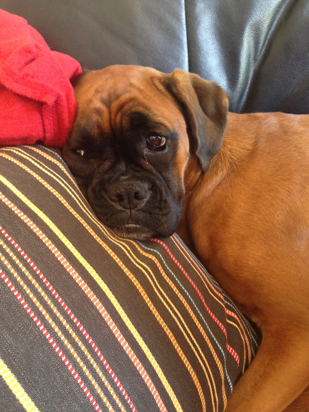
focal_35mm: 33
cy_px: 206
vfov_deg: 55.4
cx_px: 154
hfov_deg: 42.9
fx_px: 393
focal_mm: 4.12
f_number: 2.4
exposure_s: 1/20
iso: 160
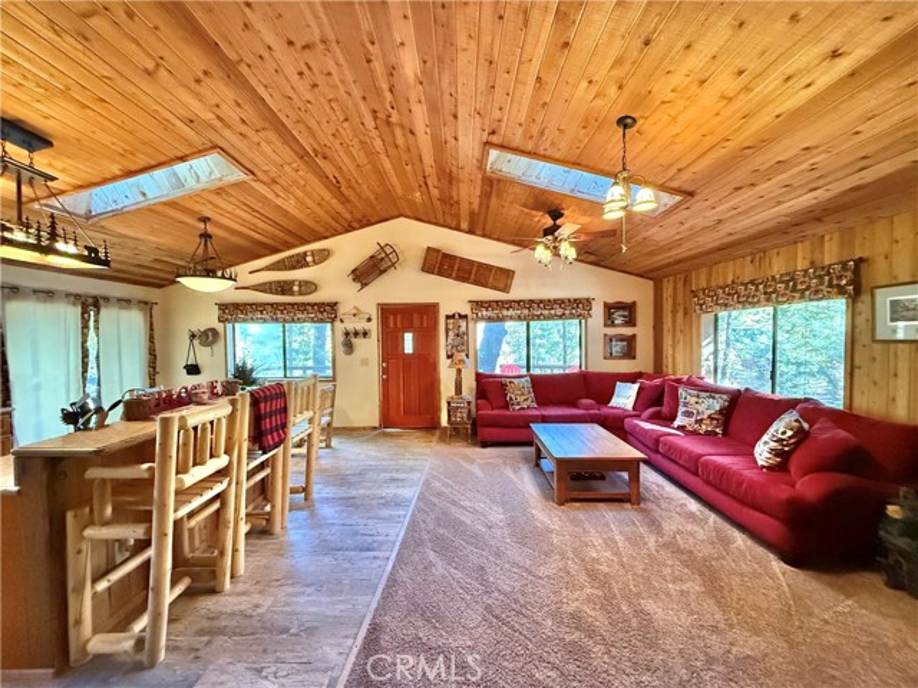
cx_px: 459
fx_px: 371
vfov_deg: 85.7
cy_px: 344
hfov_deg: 102.1
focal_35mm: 14
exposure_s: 1/60
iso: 1000
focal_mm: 2.22
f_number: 2.2
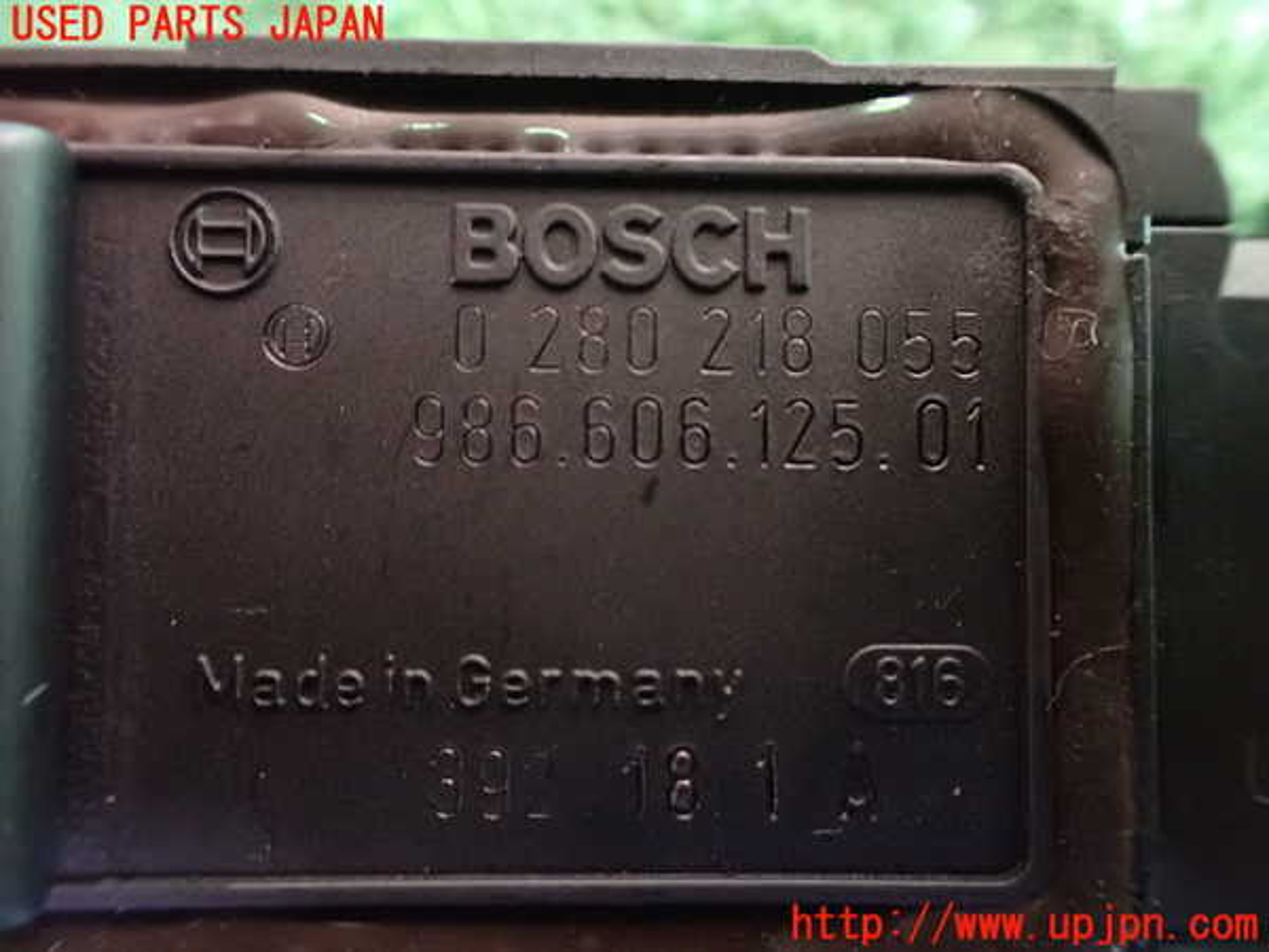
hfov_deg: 60.0
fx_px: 1100
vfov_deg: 46.8
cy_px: 476
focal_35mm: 30
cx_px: 634
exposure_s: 1/13
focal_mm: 5.4
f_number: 2.3
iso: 1600
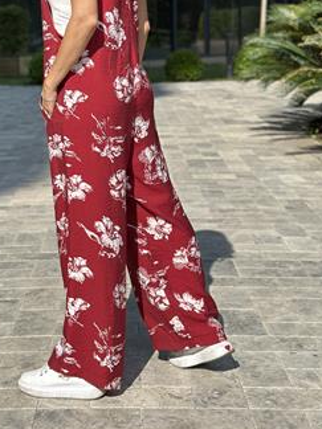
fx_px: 930
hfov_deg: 19.6
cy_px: 98
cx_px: 103
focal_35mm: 75
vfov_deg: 25.6
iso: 100
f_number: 1.78
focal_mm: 6.86
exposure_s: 1/4184
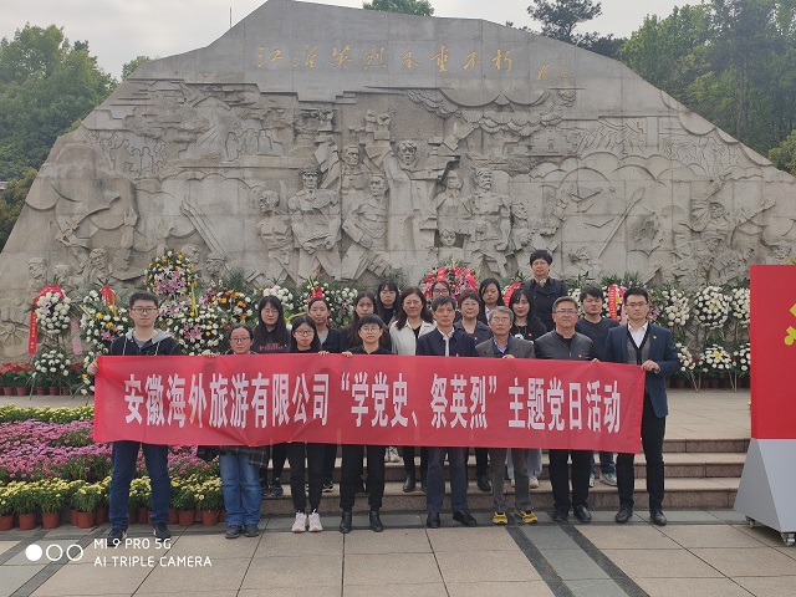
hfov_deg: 55.4
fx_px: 759
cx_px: 398
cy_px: 298
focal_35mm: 33
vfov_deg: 42.9
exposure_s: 1/2793
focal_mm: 4.75
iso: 112
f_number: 1.75
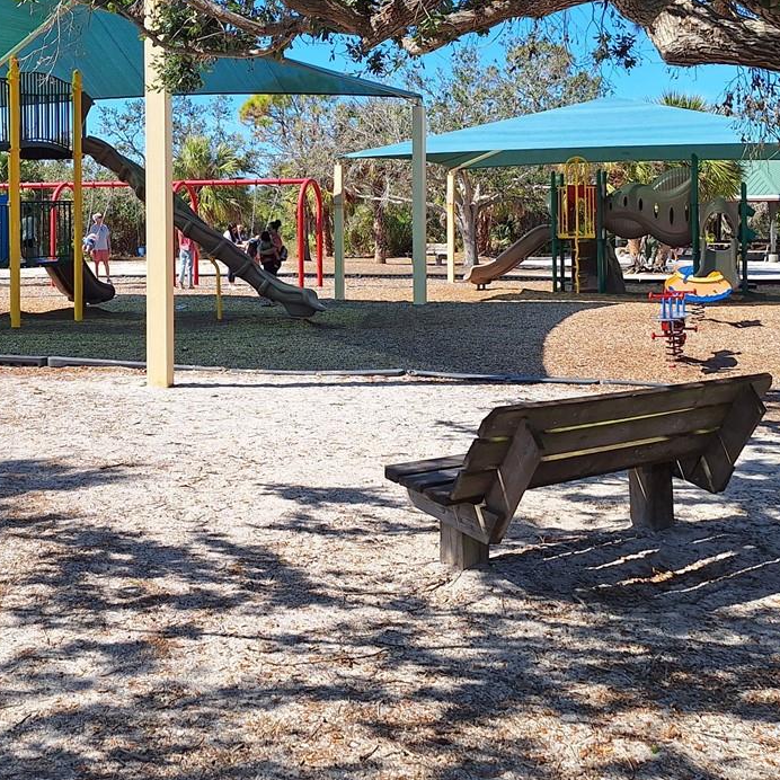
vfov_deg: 35.4
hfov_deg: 35.8
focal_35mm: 47
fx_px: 1198
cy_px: 212
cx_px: 273
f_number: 1.8
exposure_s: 1/2165
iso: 40
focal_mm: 5.54
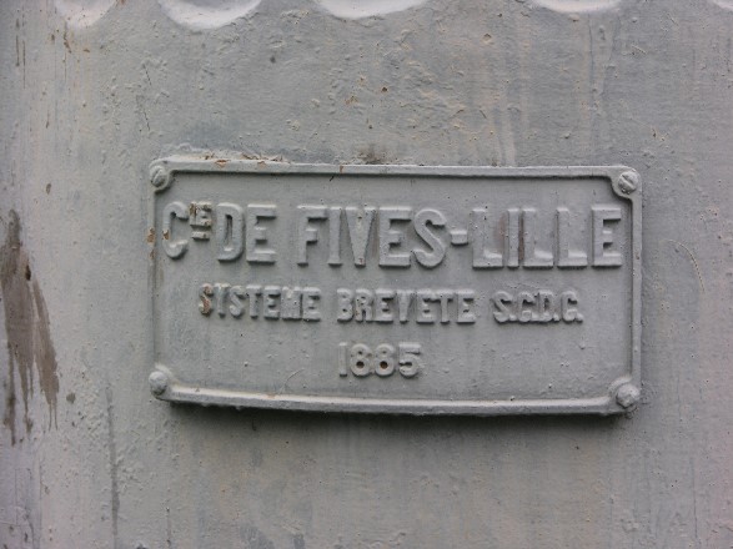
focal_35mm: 140
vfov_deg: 10.6
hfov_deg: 14.1
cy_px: 274
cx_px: 366
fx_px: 2964
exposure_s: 1/110
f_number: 4.8
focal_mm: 34.7
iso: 50
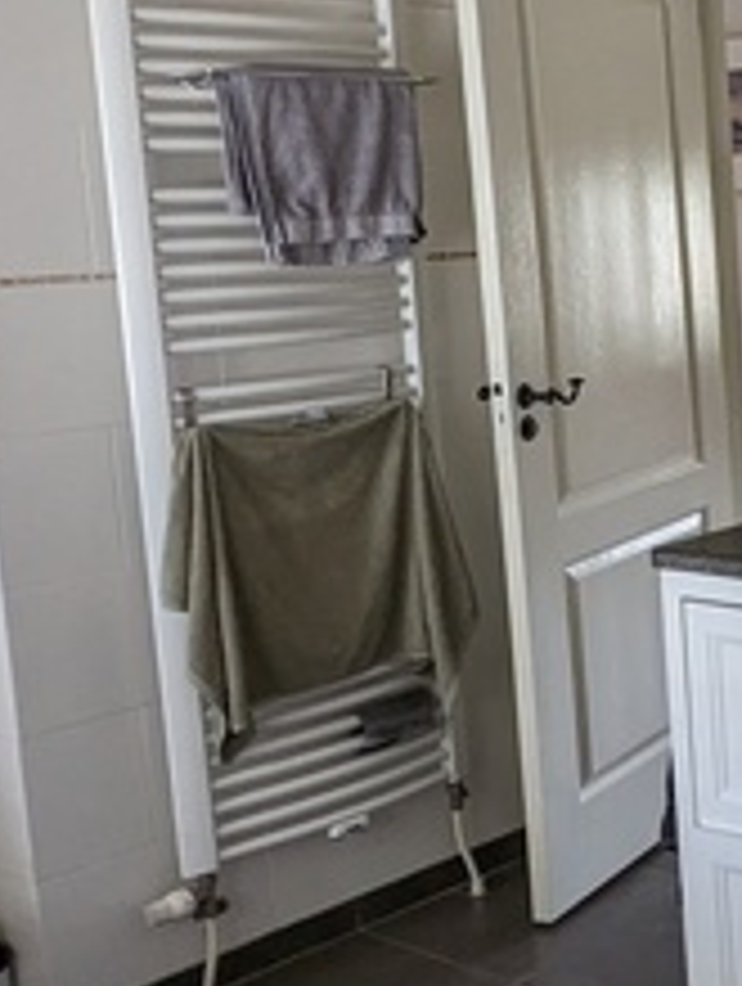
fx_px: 1596
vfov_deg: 34.2
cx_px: 1120
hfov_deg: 21.7
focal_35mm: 56
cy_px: 396
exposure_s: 1/25
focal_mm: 2.35
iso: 107
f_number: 2.2
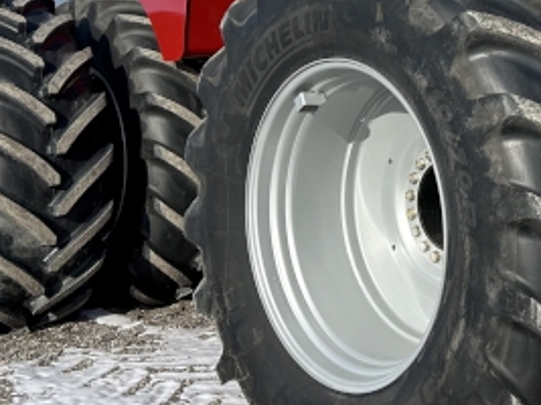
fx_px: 1218
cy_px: 0
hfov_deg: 23.7
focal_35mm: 78
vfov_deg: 18.4
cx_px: 575
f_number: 1.5
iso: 50
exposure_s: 1/3571
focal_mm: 5.7
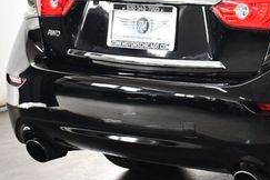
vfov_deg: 10.0
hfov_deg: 14.4
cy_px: 12
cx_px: 337
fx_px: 1027
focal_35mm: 137
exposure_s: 1/125
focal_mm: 26
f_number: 4
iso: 1000
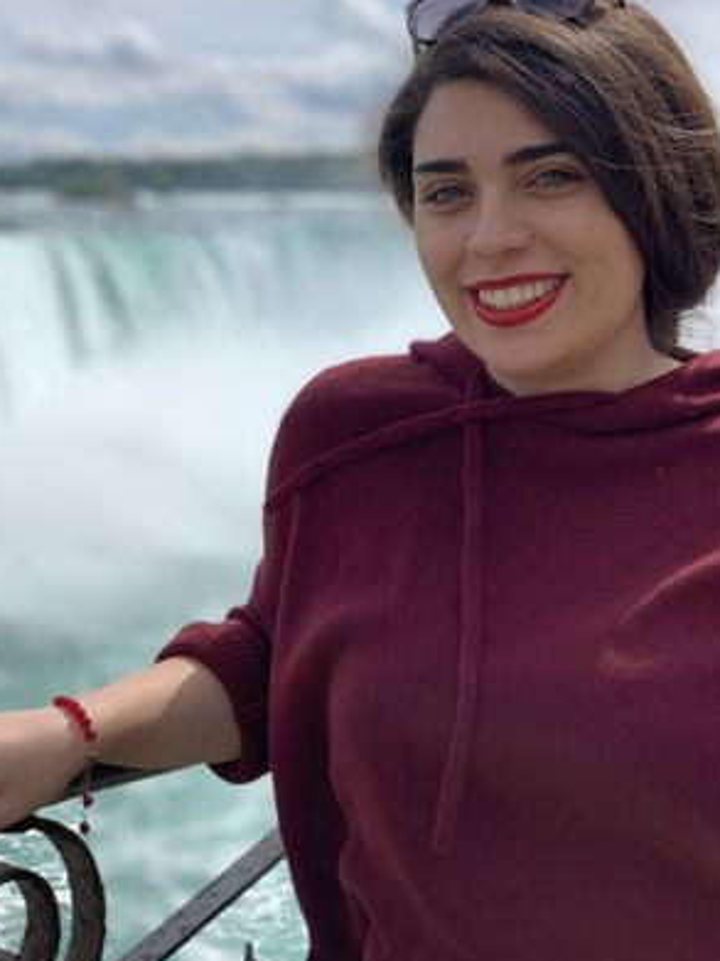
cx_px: 369
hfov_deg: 18.9
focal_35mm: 78
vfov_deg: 24.9
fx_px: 2164
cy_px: 304
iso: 16
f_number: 2.4
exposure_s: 1/1332
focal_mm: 6
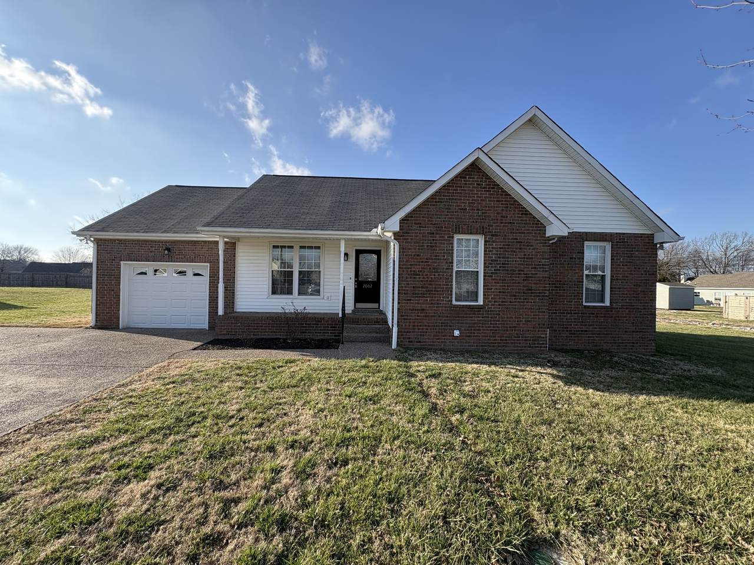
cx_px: 377
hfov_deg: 102.1
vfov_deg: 85.7
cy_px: 282
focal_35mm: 14
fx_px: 305
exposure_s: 1/921
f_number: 2.2
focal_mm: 2.22
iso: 64
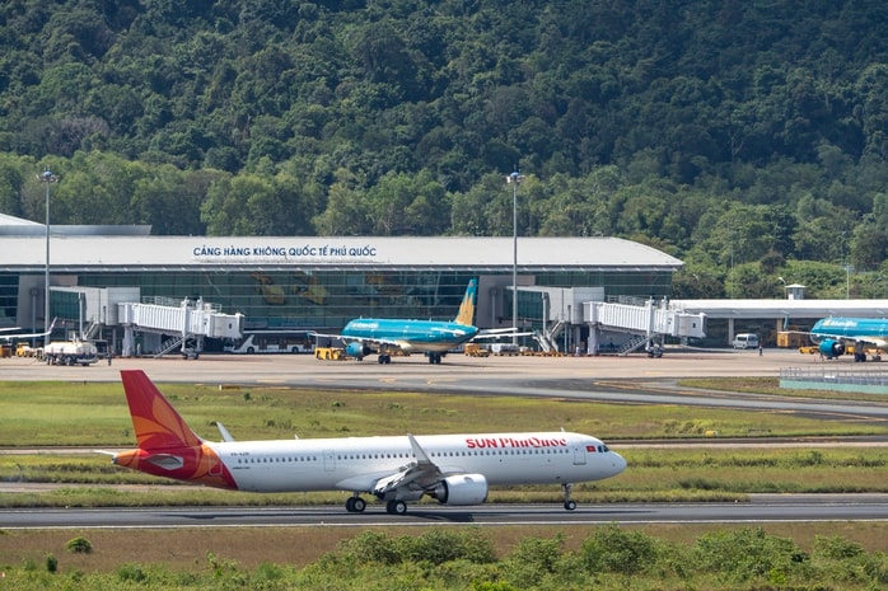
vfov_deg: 3.4
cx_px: 444
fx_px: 10036
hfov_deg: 5.1
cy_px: 296
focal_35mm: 407
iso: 320
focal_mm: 407
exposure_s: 1/1000
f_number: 9
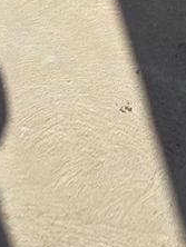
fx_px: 1137
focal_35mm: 159
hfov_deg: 9.1
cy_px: -488
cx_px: 283
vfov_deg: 9.7
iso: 25
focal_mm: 5.4
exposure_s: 1/1350
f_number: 1.8
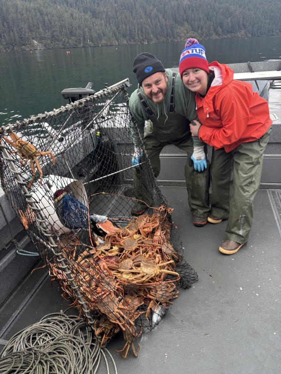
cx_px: 140
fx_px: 281
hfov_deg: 53.1
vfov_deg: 67.3
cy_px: 187
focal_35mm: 26
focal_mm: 5.96
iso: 40
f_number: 1.6
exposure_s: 1/163
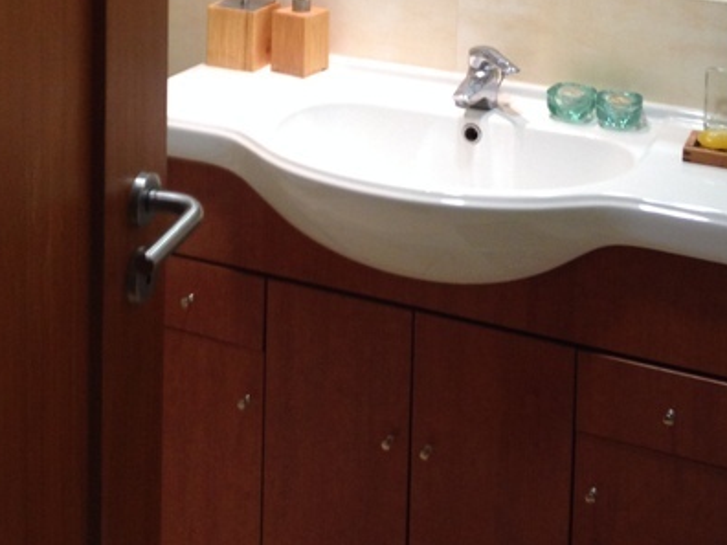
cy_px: -97
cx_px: 391
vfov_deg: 21.4
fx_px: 1344
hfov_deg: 30.3
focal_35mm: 64
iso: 100
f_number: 2.4
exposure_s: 1/20
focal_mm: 4.12
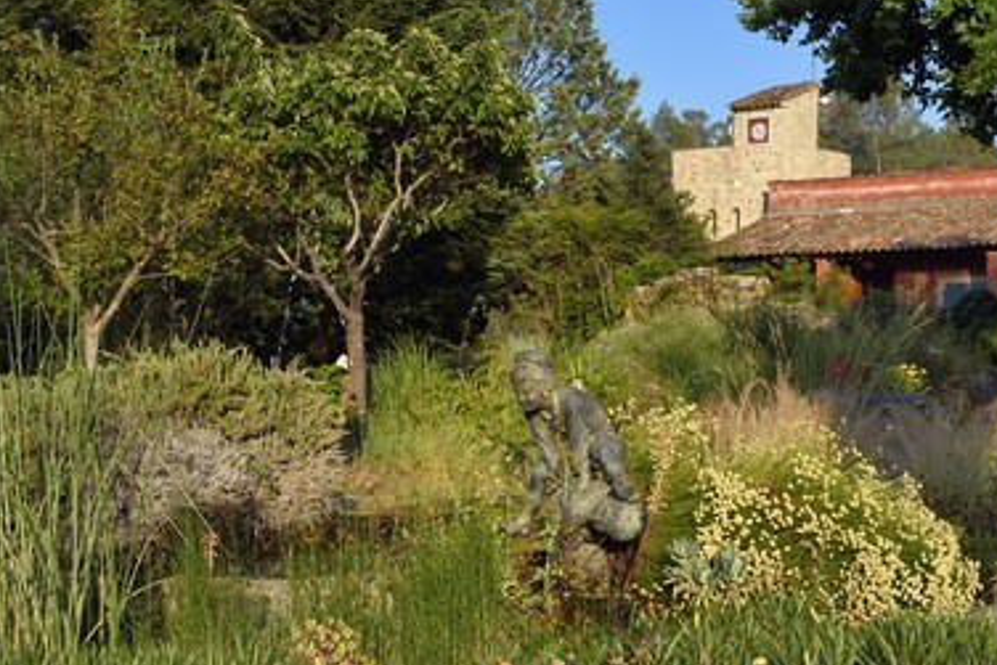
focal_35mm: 67
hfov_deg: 30.1
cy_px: 336
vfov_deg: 20.3
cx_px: 528
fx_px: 1856
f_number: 16
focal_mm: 60
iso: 250
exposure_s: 1/200
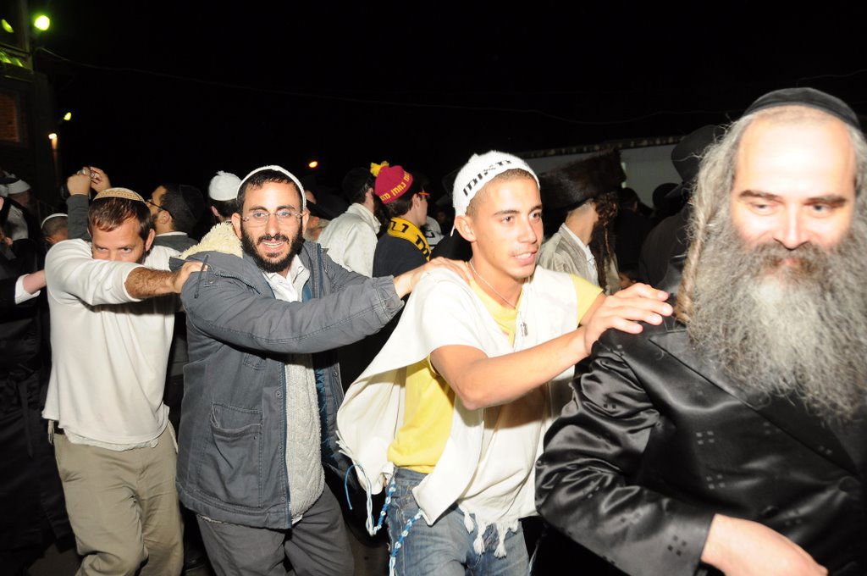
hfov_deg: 62.0
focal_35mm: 30
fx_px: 722
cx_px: 434
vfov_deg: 43.5
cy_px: 288
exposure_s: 1/100
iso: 640
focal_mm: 20
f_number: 3.5
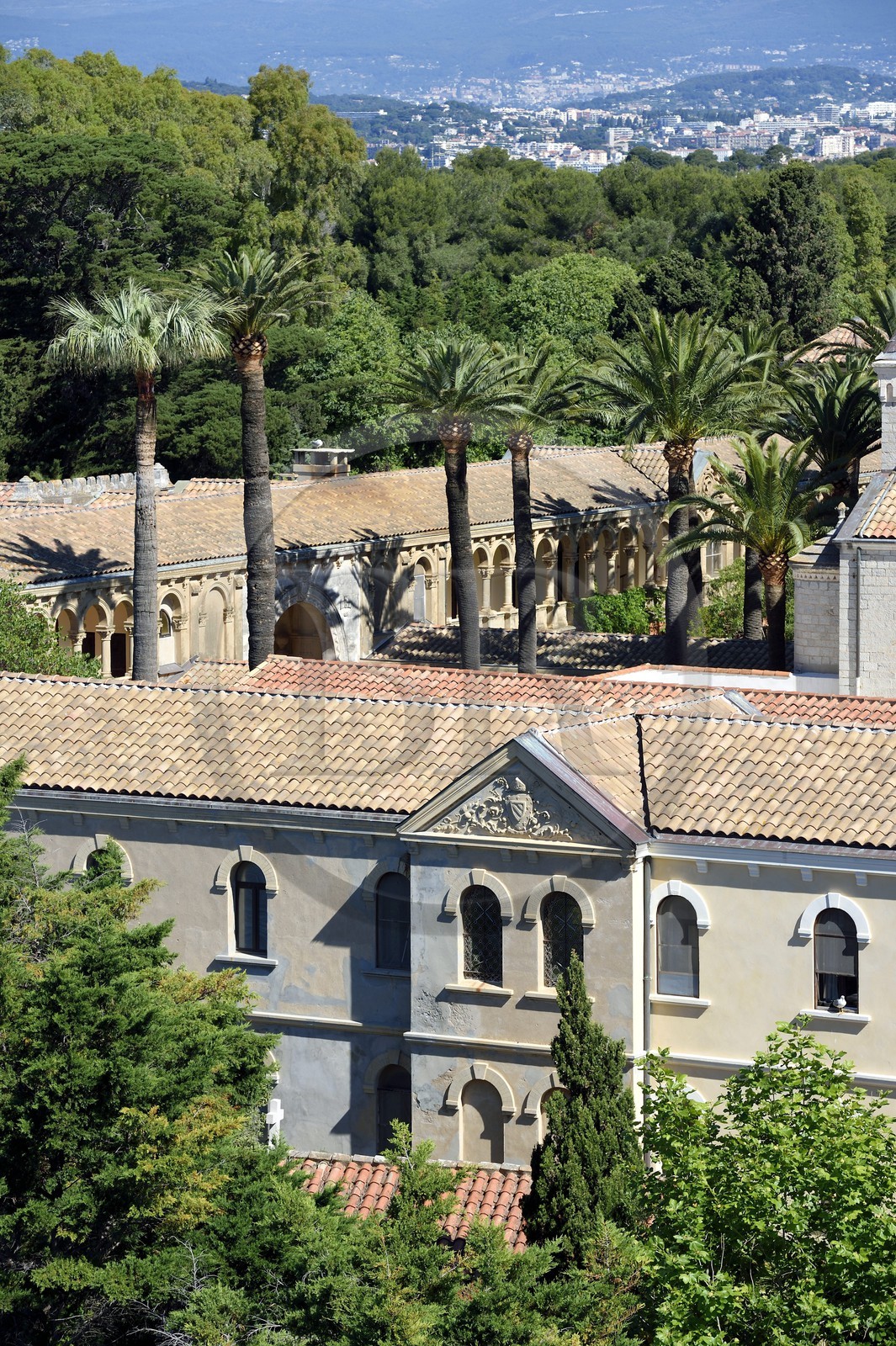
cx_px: 448
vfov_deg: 15.2
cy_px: 673
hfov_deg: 10.1
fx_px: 5045
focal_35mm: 135
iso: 100
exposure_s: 1/250
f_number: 8
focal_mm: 135
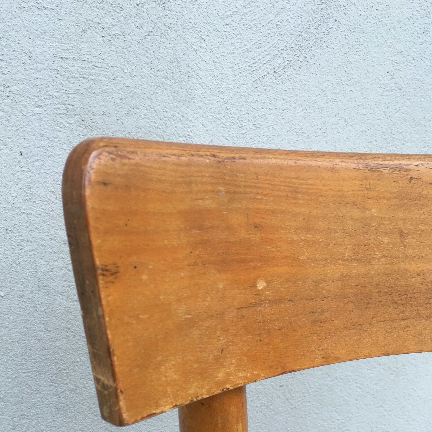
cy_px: 285
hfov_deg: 47.2
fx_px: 494
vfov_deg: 46.5
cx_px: 219
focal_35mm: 35
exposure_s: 1/100
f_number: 2.2
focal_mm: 4.15
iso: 40
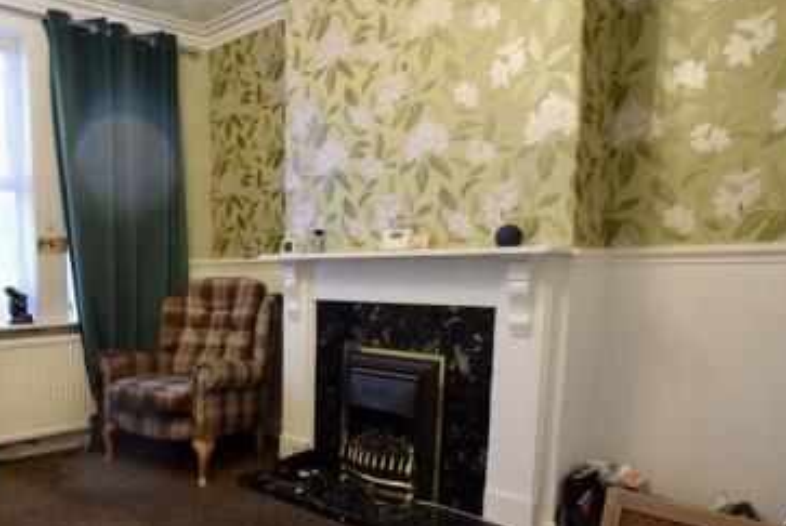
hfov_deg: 62.2
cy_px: 354
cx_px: 169
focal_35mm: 27
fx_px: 590
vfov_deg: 47.2
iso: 100
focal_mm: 10
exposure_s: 1/4
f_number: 3.5
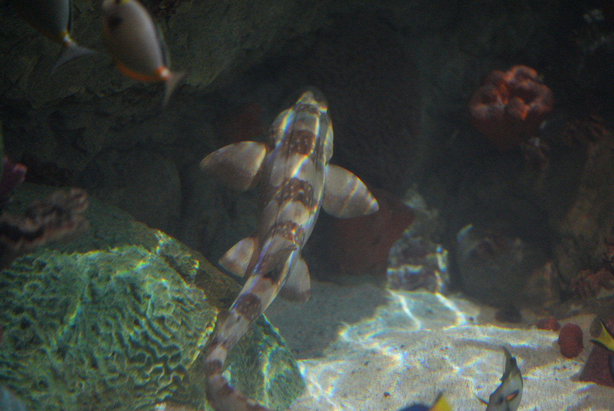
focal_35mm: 90
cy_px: 206
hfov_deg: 22.6
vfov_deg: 15.2
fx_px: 1536
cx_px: 307
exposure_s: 1/320
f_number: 2.8
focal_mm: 90
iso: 10000
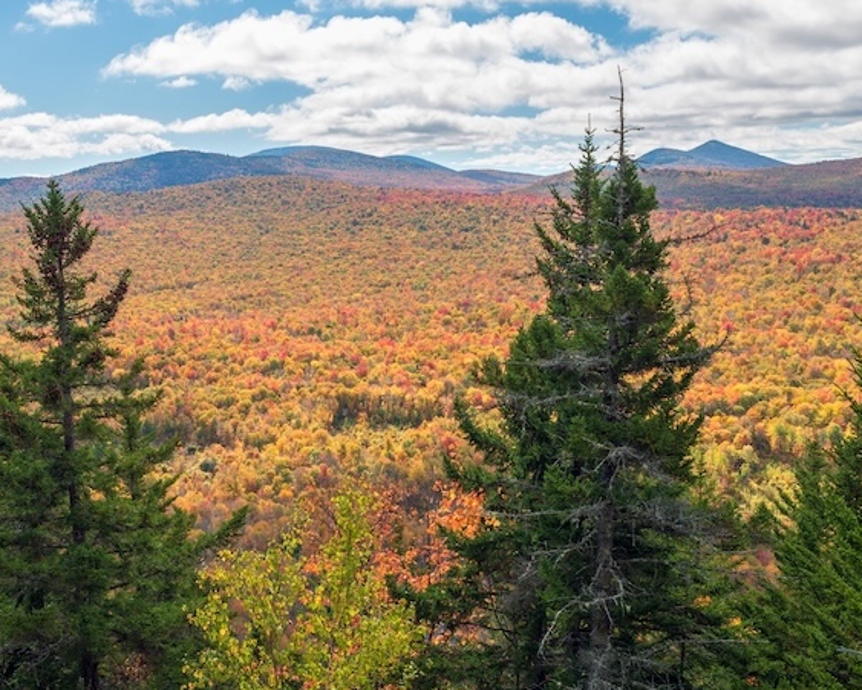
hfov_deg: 45.6
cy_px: 421
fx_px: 1021
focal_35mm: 40
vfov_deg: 37.2
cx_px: 355
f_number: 8
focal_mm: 24
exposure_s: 1/160
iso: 50
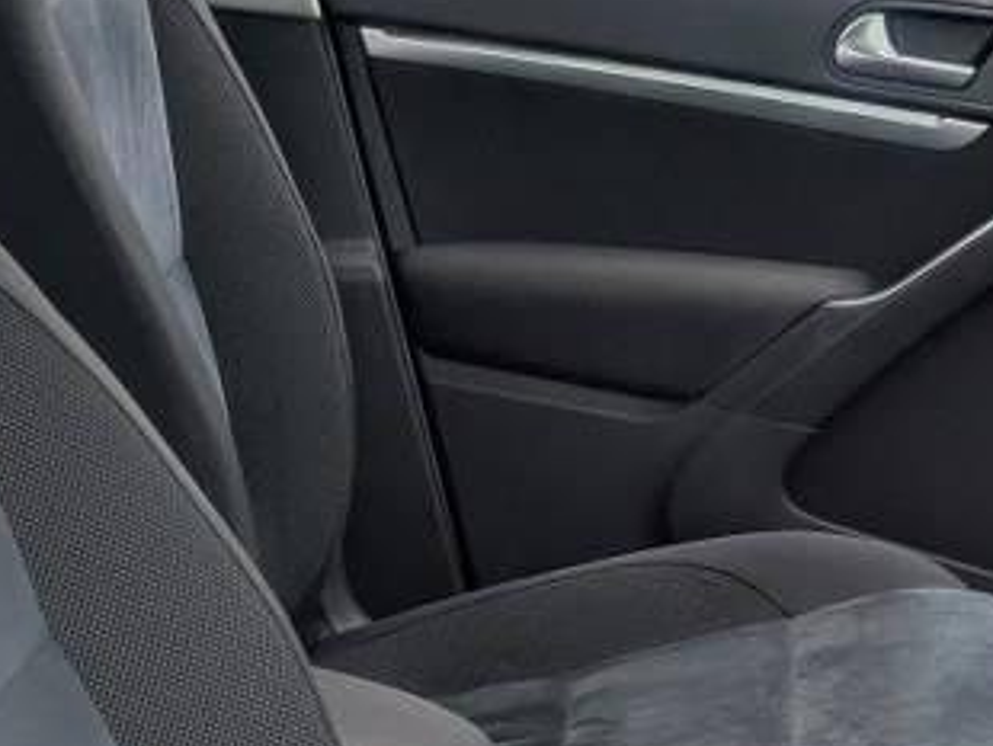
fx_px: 2957
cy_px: 794
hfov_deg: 18.6
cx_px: 985
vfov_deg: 14.1
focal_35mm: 103
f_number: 1.89
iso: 48
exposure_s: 1/1166
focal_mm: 5.43
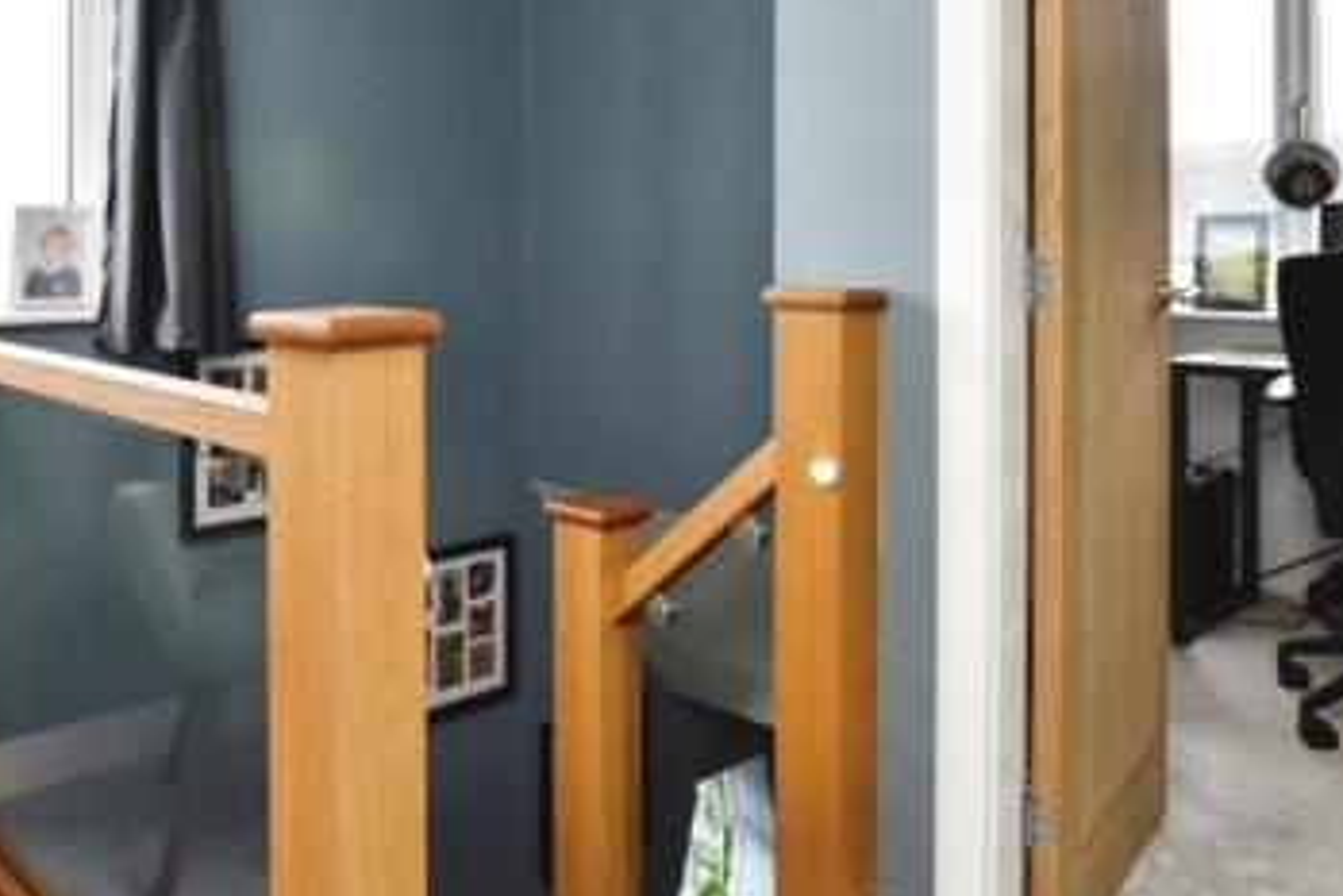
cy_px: 271
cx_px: 444
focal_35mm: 30
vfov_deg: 42.8
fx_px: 1120
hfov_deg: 60.4
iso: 500
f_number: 7.1
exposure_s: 1/30
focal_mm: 16
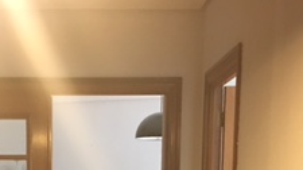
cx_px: 67
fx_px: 722
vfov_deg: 12.1
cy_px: 321
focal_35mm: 90
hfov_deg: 23.4
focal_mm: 4.15
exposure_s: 1/10
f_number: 2.2
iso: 80
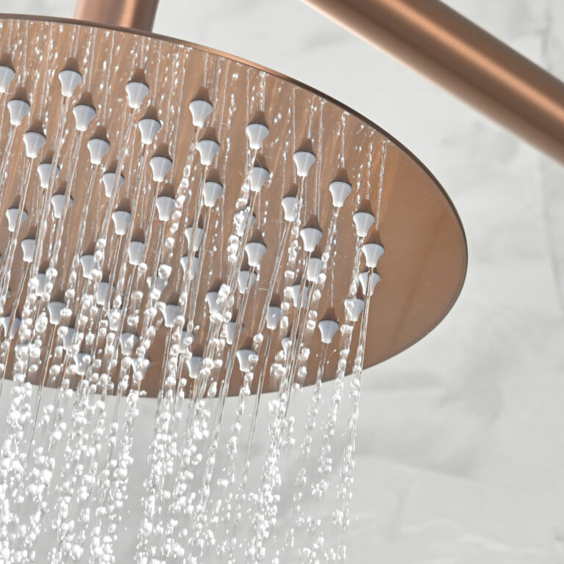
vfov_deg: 8.8
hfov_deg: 8.8
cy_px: 428
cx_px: 359
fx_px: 3650
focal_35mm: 198
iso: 125
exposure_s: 1/160
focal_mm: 70
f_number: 11
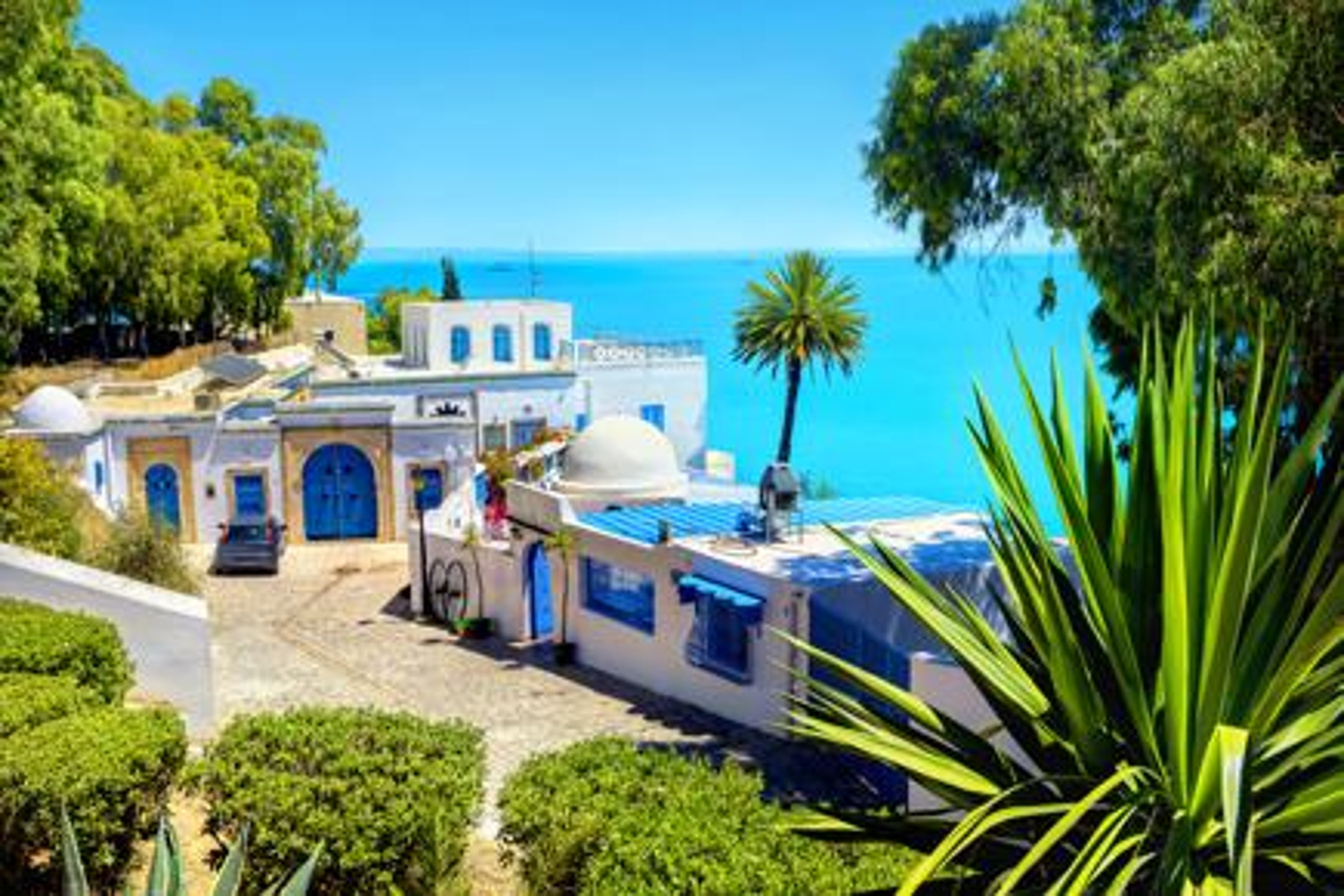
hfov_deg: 54.4
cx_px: 672
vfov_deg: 37.9
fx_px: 1307
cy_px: 448
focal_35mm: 35
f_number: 9
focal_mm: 35
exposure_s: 1/500
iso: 100
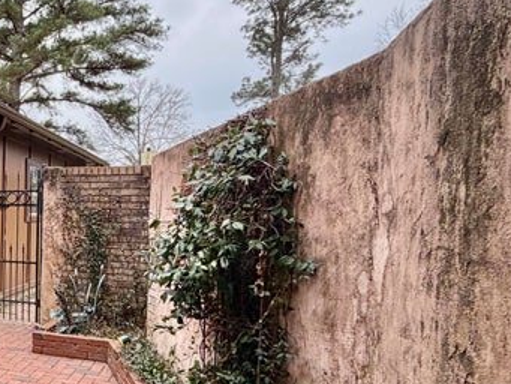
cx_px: -55
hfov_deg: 41.5
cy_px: 226
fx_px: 517
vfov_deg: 40.6
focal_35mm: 35
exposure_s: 1/220
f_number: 2.2
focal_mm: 2.22
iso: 64
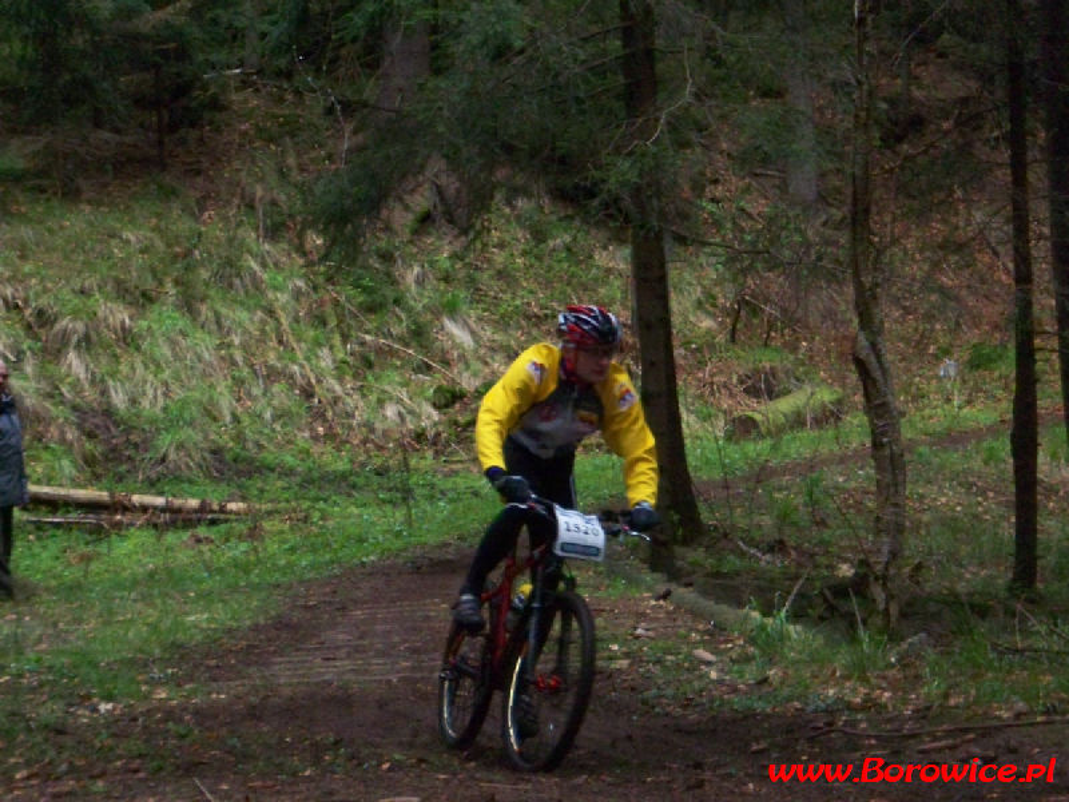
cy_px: 401
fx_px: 3613
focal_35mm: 117
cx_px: 534
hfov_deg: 16.8
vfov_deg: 12.7
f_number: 4.4
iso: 400
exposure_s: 1/125
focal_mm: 19.2
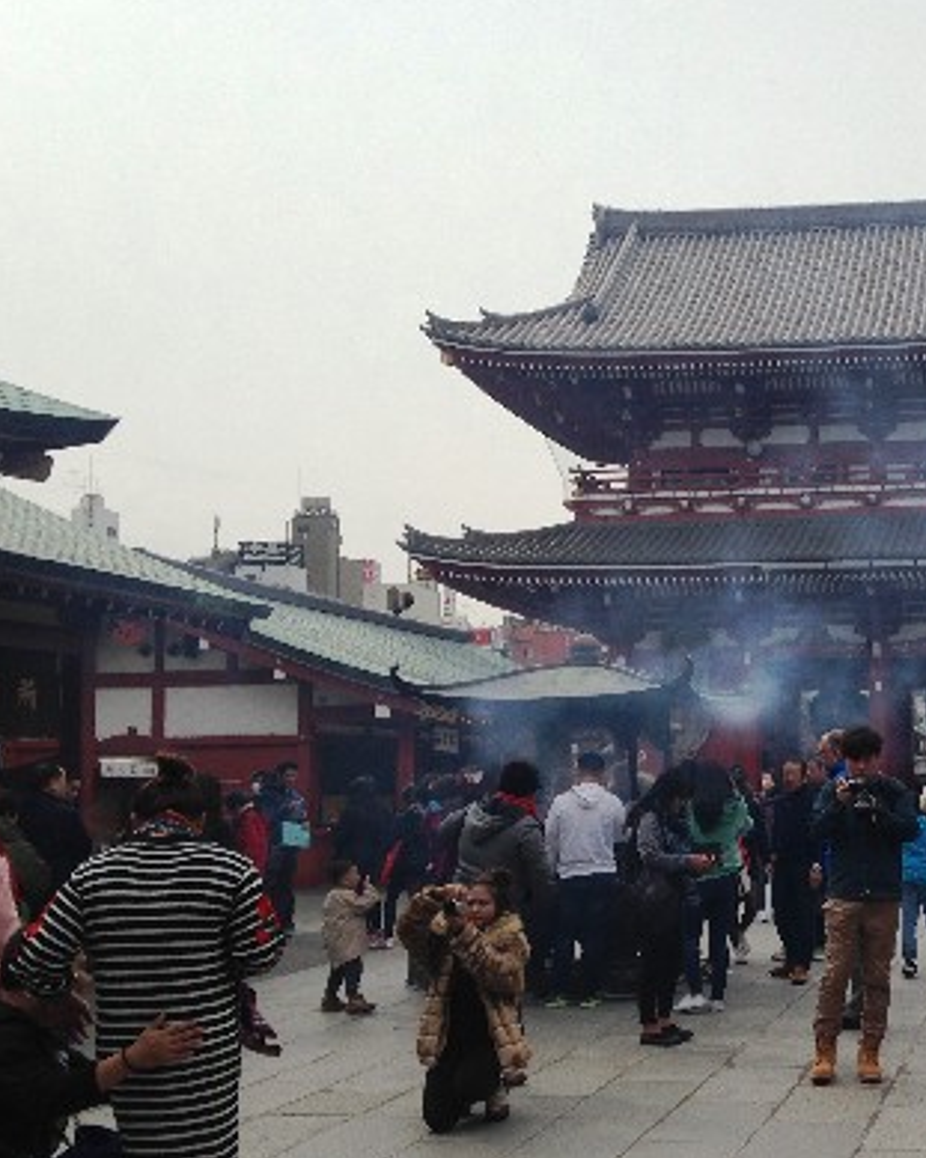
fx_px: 1816
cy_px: 646
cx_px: 869
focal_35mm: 53
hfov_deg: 27.4
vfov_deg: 35.3
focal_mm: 4.12
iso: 50
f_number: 2.4
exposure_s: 1/2358
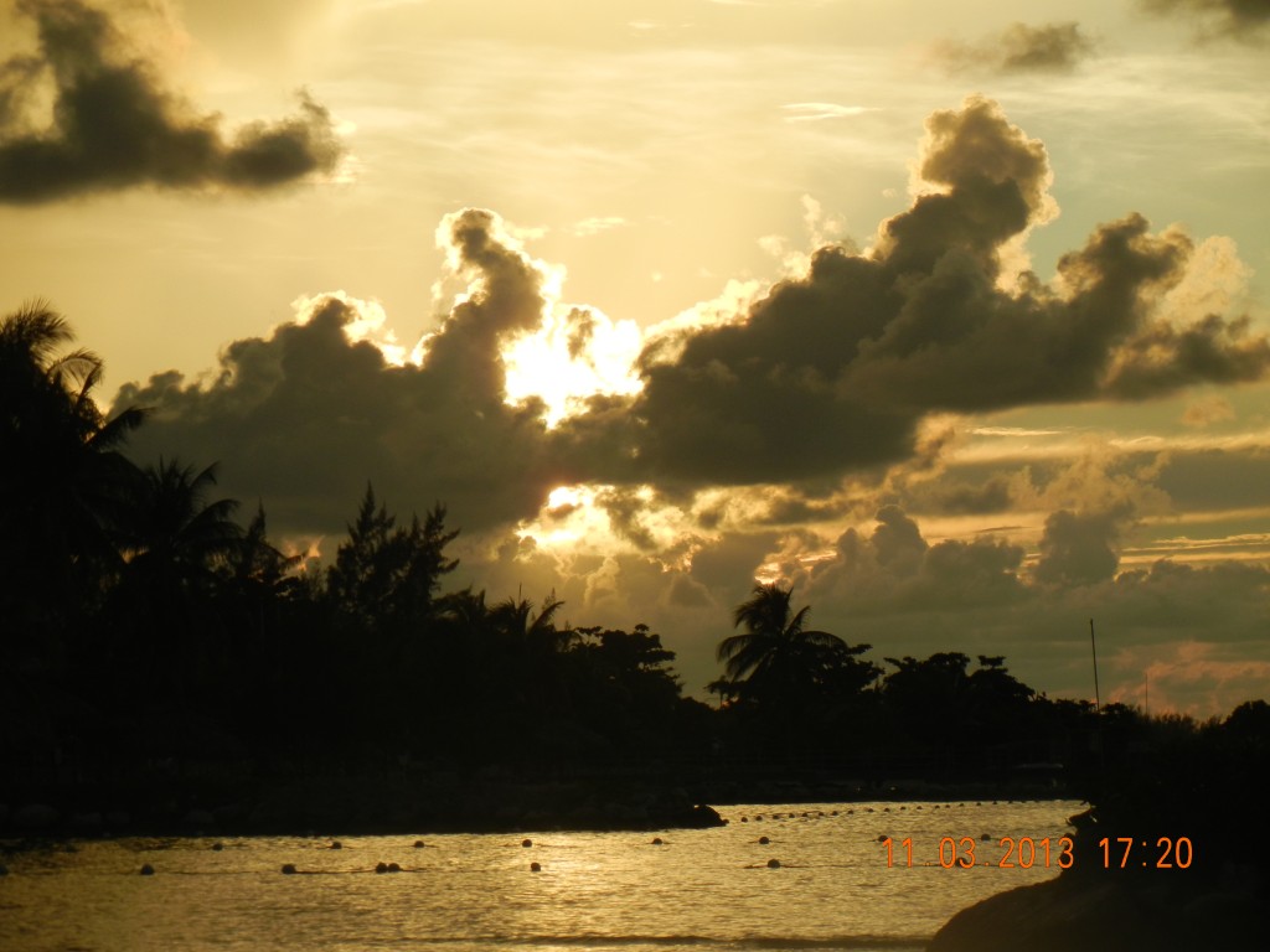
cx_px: 635
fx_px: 5577
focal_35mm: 152
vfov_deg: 9.8
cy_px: 476
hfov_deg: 13.0
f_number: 9.2
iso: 160
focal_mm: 27.4
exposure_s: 1/270
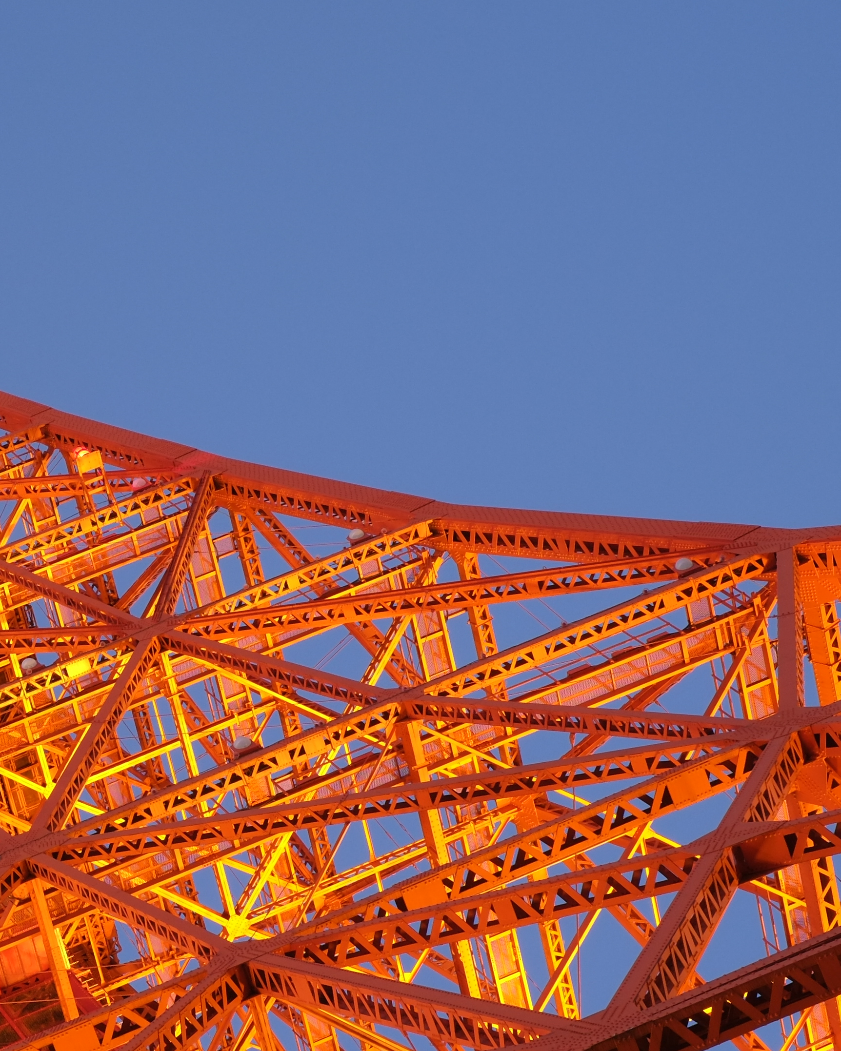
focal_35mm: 113
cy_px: 510
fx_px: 3516
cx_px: -176
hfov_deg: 13.3
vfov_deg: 17.0
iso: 400
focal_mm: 35
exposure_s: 1/2.5
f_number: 11
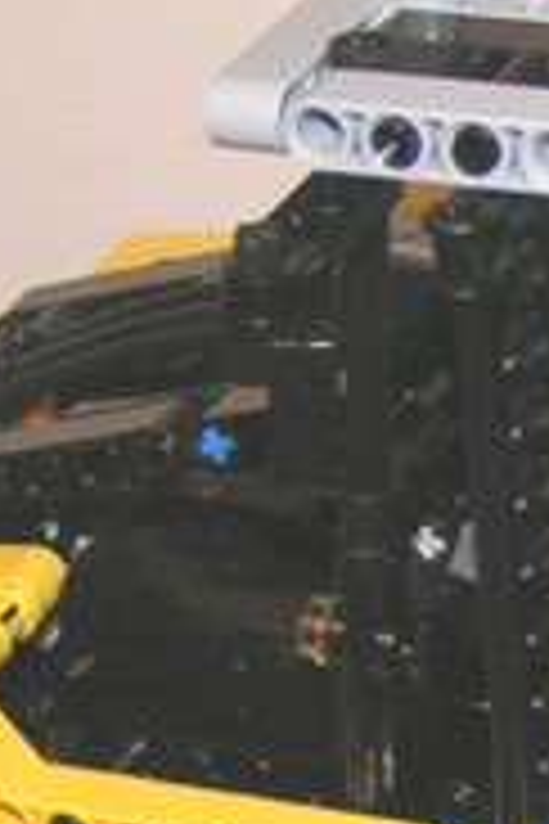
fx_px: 3157
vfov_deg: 14.7
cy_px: 743
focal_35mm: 138
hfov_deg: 9.6
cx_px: 886
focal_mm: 5.8
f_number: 2.8
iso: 200
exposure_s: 1/40
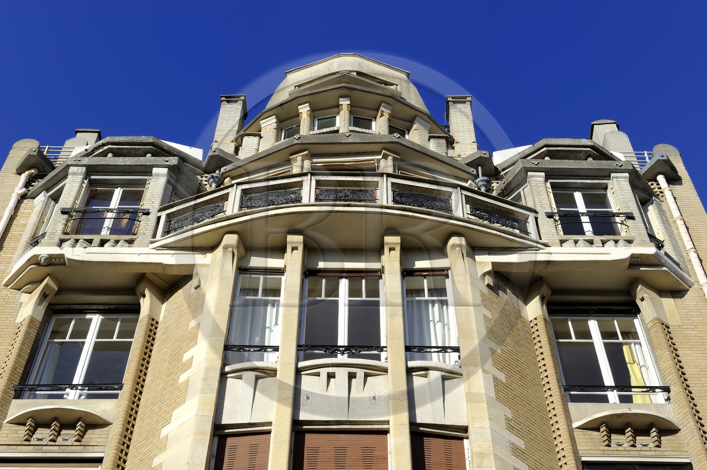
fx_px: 1217
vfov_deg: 21.9
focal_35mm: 62
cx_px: 354
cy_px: 235
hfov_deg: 32.4
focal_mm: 62
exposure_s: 1/160
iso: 200
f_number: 14
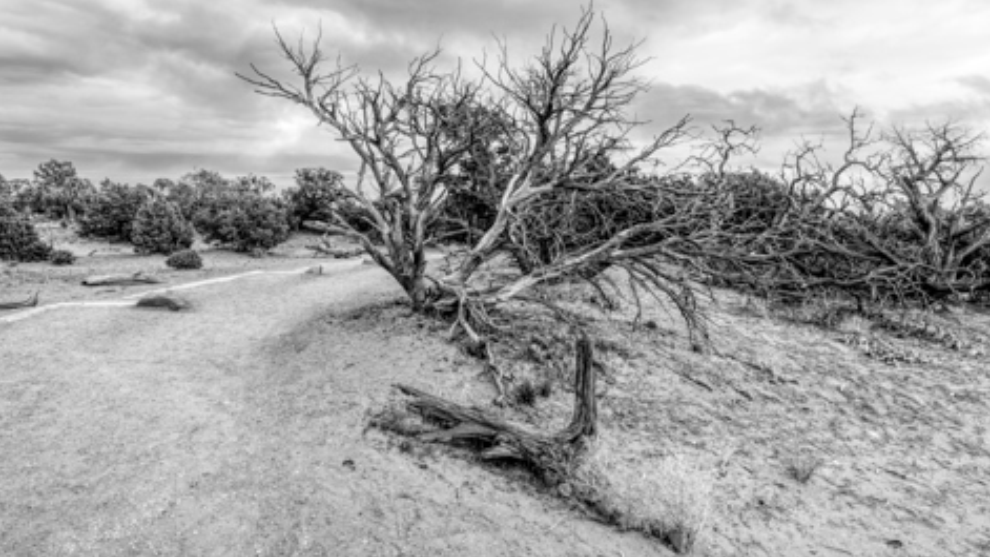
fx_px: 525
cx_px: 500
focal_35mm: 20
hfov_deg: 86.6
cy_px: 221
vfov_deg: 55.4
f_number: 16
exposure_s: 1/100
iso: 100
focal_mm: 15
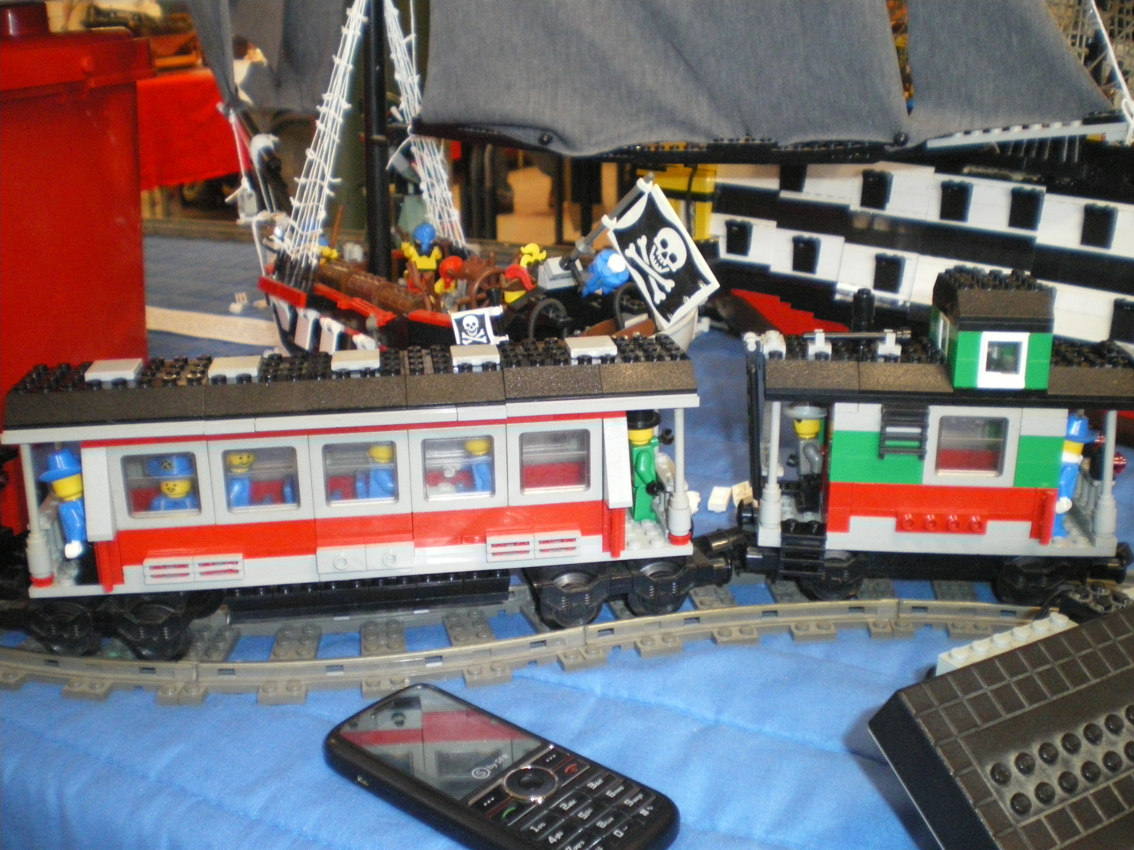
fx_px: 1179
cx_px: 567
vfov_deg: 39.7
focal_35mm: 36
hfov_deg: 51.4
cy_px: 425
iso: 500
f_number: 3.1
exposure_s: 1/50
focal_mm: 6.3
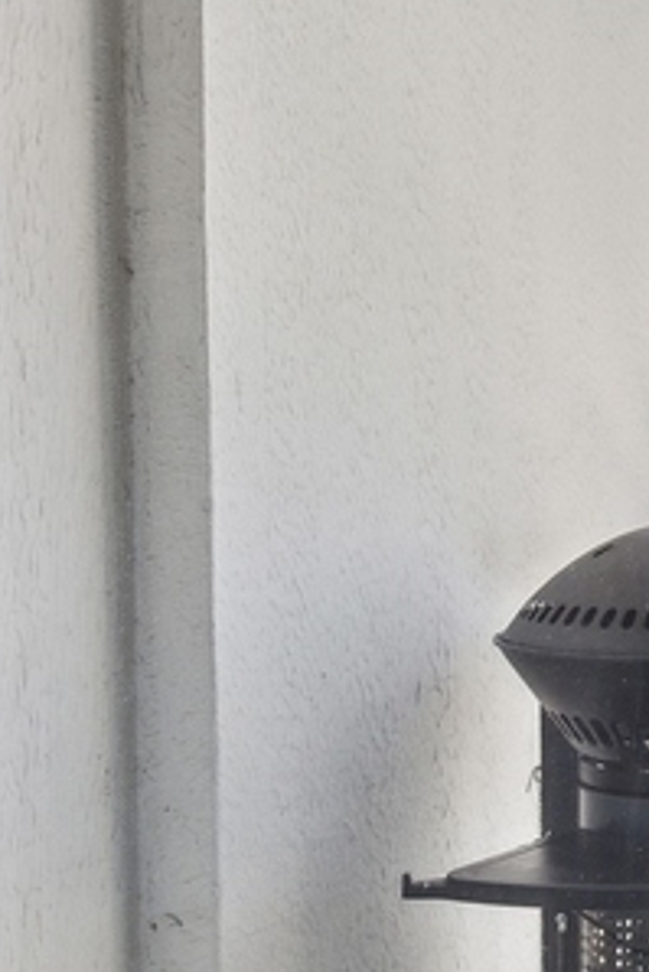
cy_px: 656
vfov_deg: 34.1
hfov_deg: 19.6
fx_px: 1566
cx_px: 1035
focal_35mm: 58
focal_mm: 16
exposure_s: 1/250
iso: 400
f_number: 8
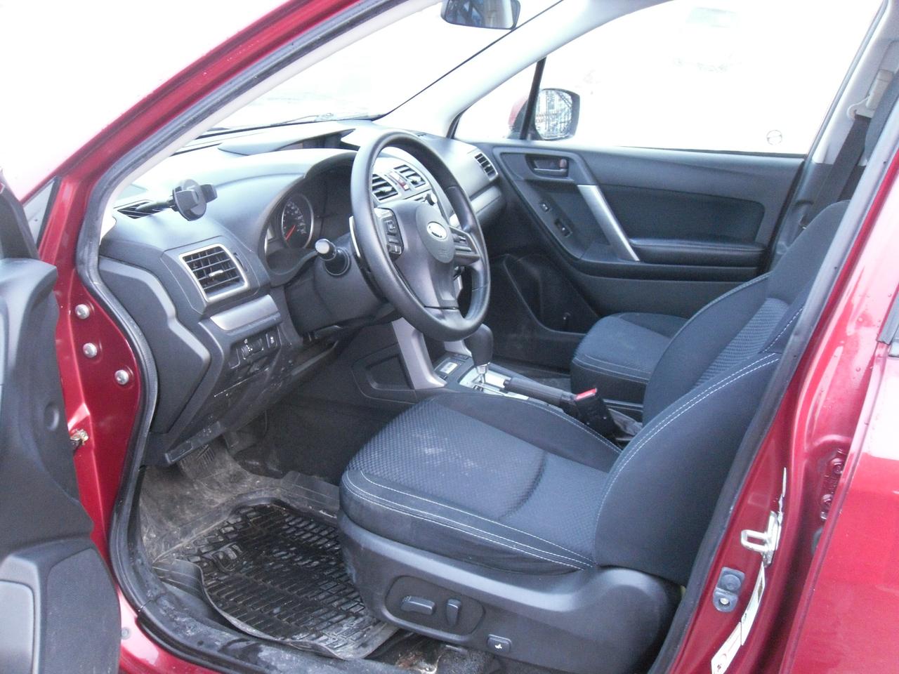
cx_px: 450
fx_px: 909
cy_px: 337
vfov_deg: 40.7
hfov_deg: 52.6
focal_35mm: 35
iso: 400
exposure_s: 1/9
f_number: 3.5
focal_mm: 6.3
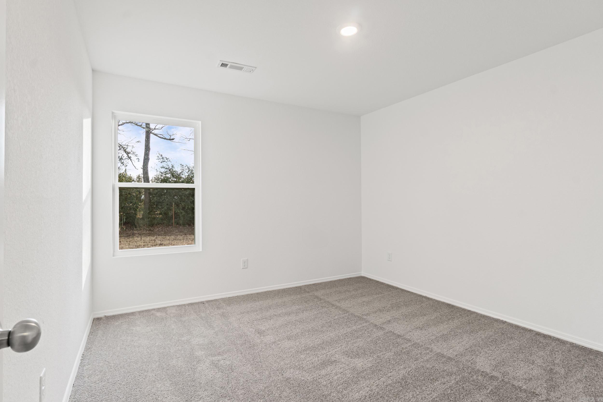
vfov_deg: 67.4
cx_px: 302
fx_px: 301
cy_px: 201
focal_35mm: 18
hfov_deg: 90.0
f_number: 9
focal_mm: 12
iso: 250
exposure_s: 1/3
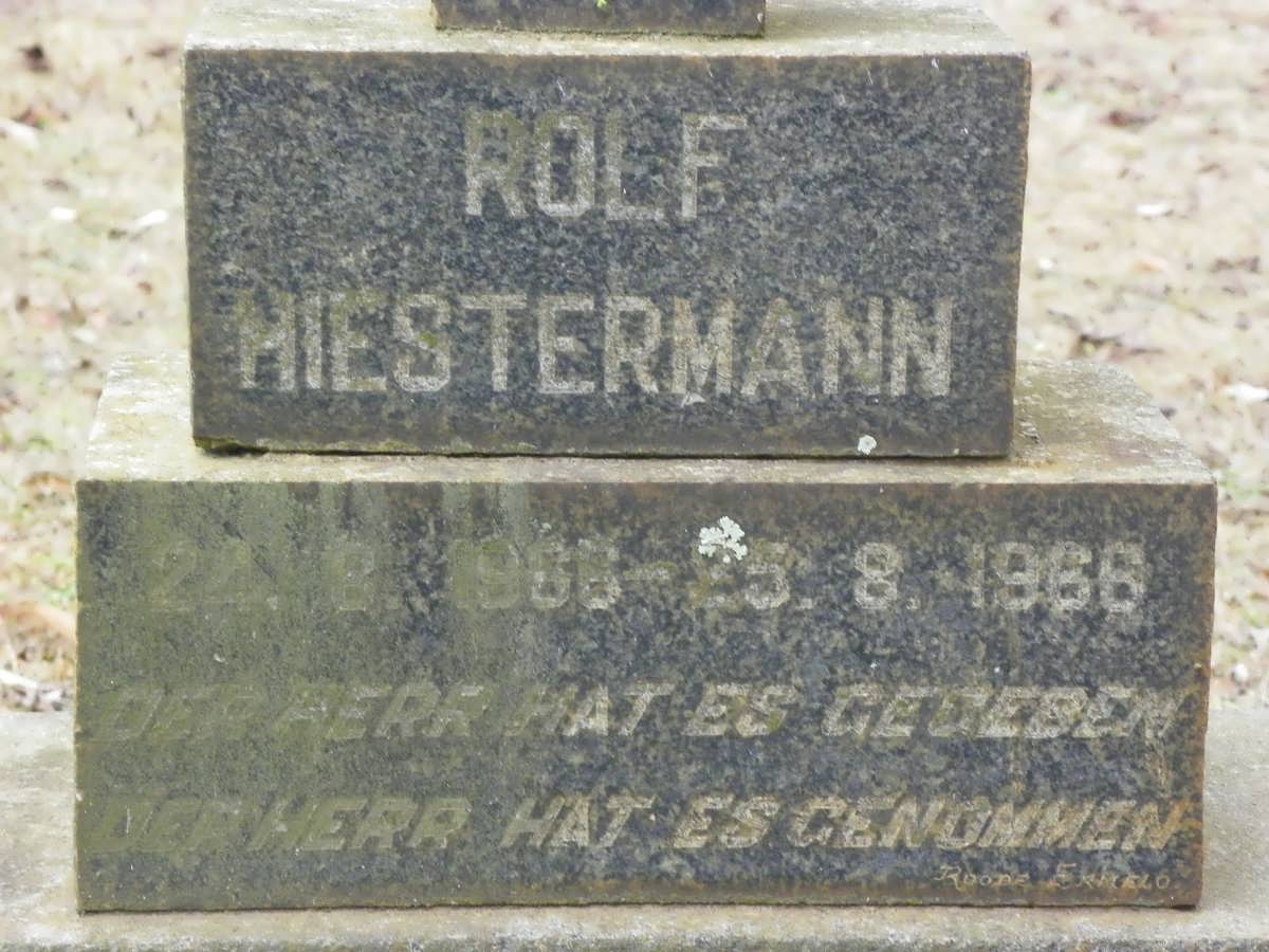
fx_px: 4509
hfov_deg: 16.0
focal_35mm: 123
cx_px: 634
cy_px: 476
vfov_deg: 12.0
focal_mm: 21.9
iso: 250
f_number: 4
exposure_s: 1/50
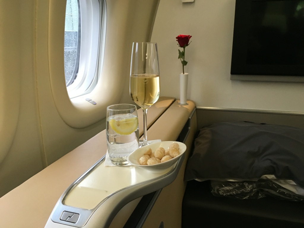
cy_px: 114
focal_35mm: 29
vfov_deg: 48.2
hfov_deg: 61.7
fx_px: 255
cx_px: 152
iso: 125
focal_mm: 4.15
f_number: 2.2
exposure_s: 1/30
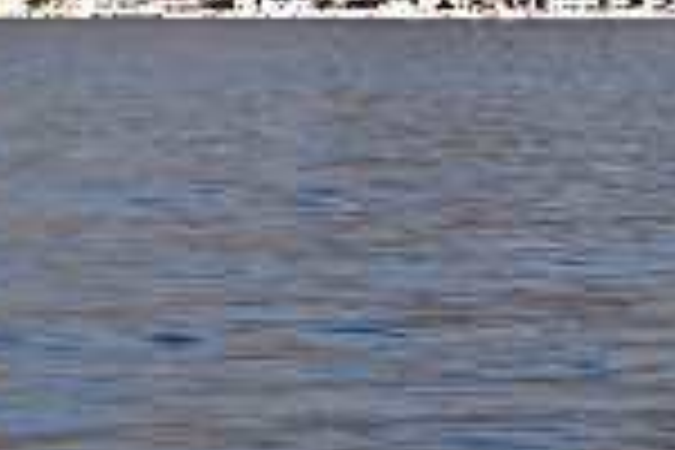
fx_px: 15580
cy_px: 7
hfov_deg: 2.5
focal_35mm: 831
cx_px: 819
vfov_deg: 1.7
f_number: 16
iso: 100
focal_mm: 125
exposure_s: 1/160
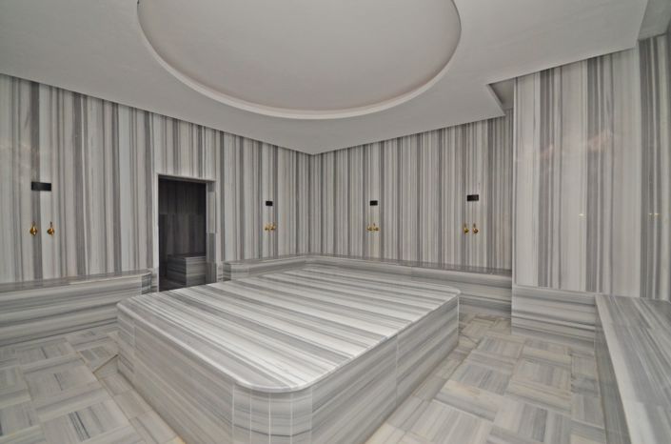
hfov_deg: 100.5
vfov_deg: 77.0
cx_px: 336
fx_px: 279
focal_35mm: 15
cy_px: 222
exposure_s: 1/60
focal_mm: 10
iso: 800
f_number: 4
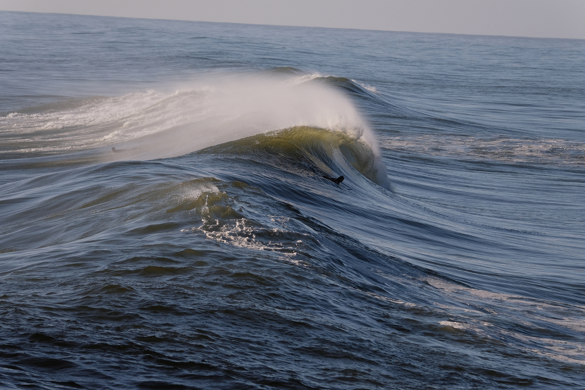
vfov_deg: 3.9
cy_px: 195
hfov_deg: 5.8
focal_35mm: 357
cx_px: 292
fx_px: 5801
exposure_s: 1/4000
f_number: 6.3
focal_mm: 237
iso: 500
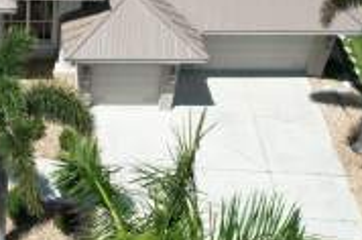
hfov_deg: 30.0
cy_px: -56
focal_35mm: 63
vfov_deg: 20.0
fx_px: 632
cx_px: 9
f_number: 2.8
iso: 100
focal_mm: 8.38
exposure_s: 1/2500
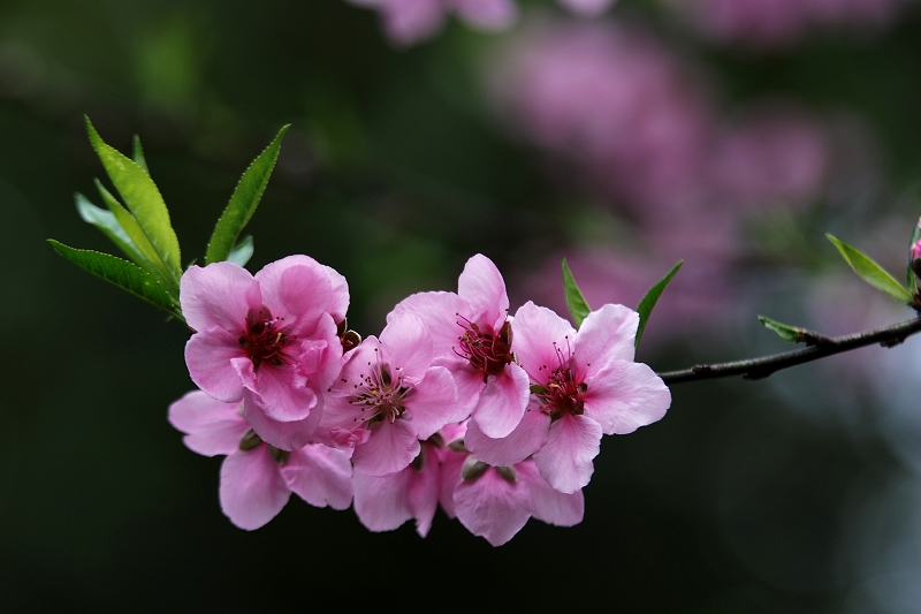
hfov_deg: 8.9
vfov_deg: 5.9
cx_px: 460
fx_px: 5947
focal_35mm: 232
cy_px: 307
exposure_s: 1/320
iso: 100
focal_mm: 155
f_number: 3.5
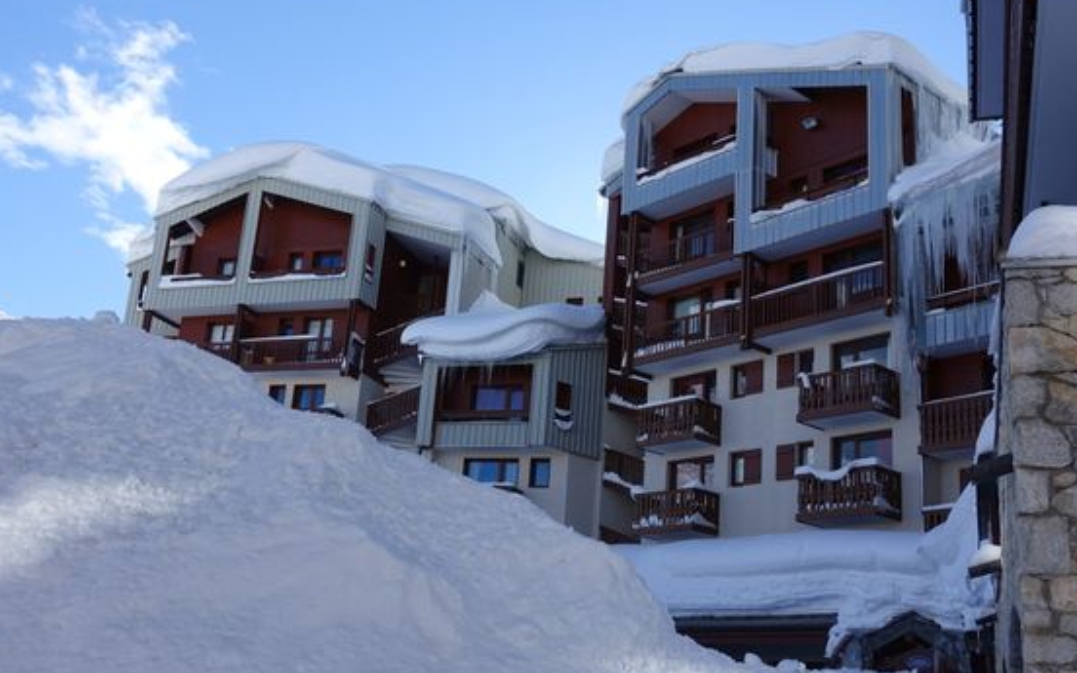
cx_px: 503
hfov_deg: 48.2
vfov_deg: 31.2
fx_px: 1203
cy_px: 332
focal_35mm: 41
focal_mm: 13.72
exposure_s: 1/500
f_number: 5.6
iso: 125
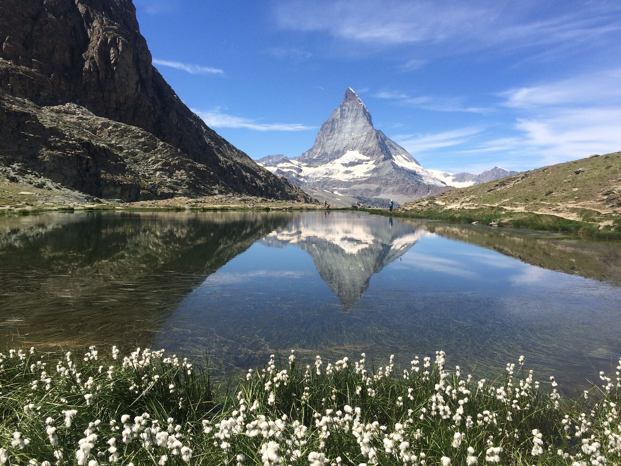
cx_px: 310
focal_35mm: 29
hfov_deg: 61.7
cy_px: 233
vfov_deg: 48.2
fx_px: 520
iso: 32
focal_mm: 4.15
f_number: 2.2
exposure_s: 1/2160
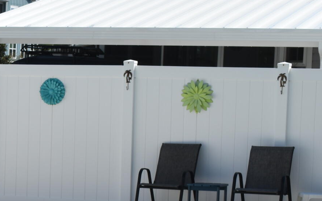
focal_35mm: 161
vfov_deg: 8.1
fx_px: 1410
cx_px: -168
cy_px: 237
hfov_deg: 12.4
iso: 100
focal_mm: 31
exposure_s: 1/400
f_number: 10
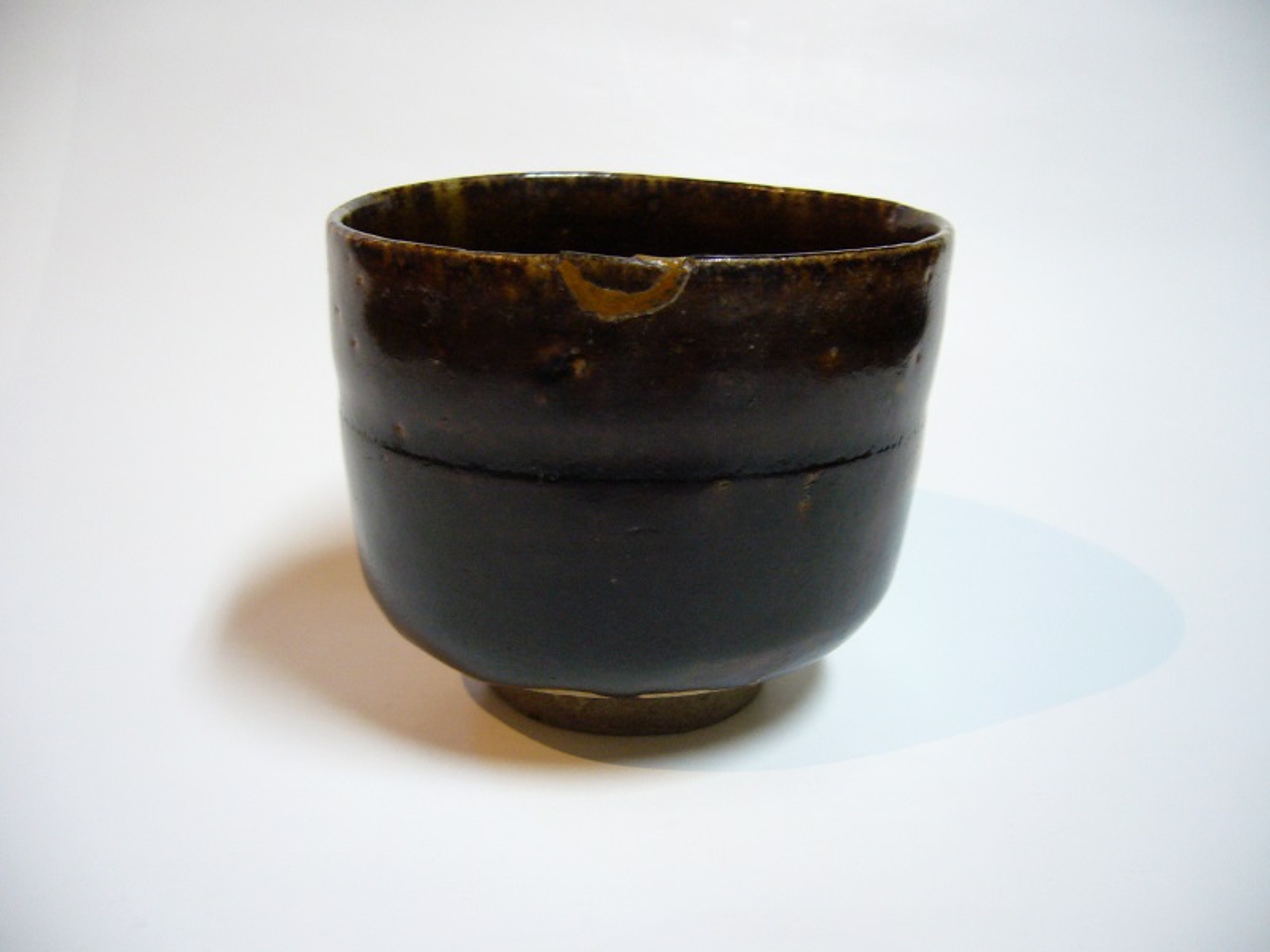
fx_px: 1284
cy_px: 476
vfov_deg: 40.7
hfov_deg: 52.6
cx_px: 635
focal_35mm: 35
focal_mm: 5.8
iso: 200
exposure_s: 1/8
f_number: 2.8
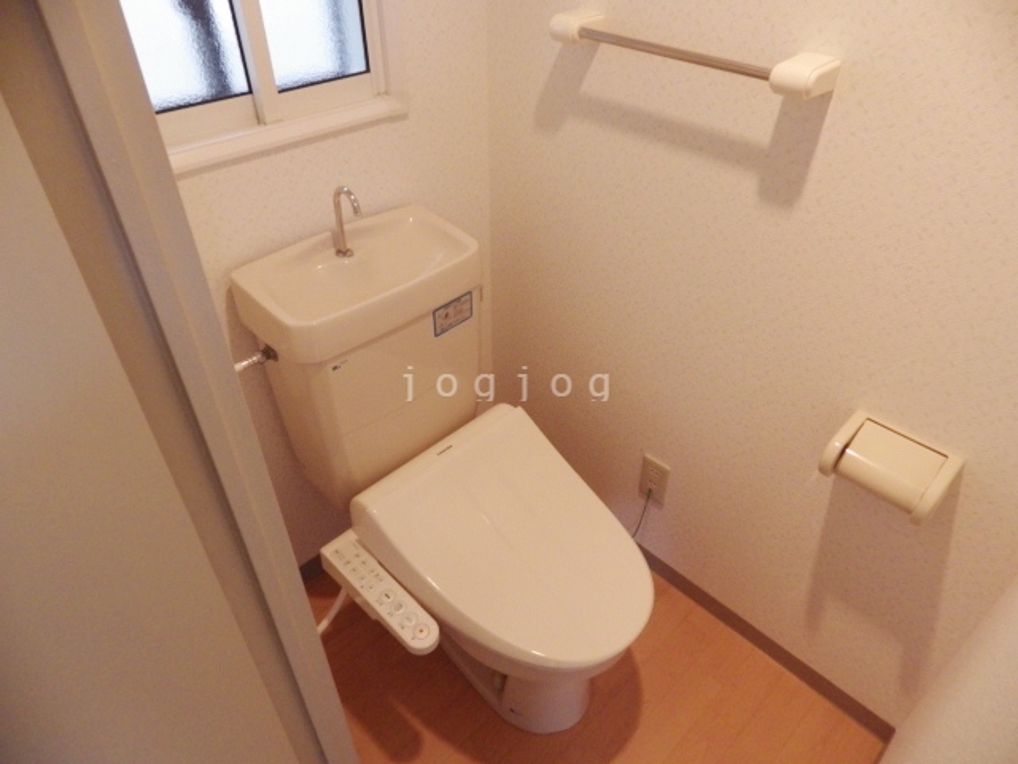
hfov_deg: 76.4
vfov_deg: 61.1
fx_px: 647
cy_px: 382
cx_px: 509
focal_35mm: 22
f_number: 3.1
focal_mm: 4
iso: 400
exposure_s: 1/45
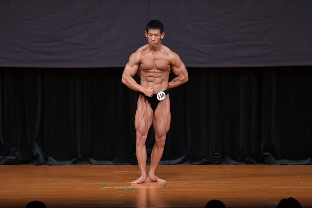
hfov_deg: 7.6
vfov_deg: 5.1
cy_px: 104
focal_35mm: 270
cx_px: 156
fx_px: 2339
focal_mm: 180
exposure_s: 1/400
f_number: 5.6
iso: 4000
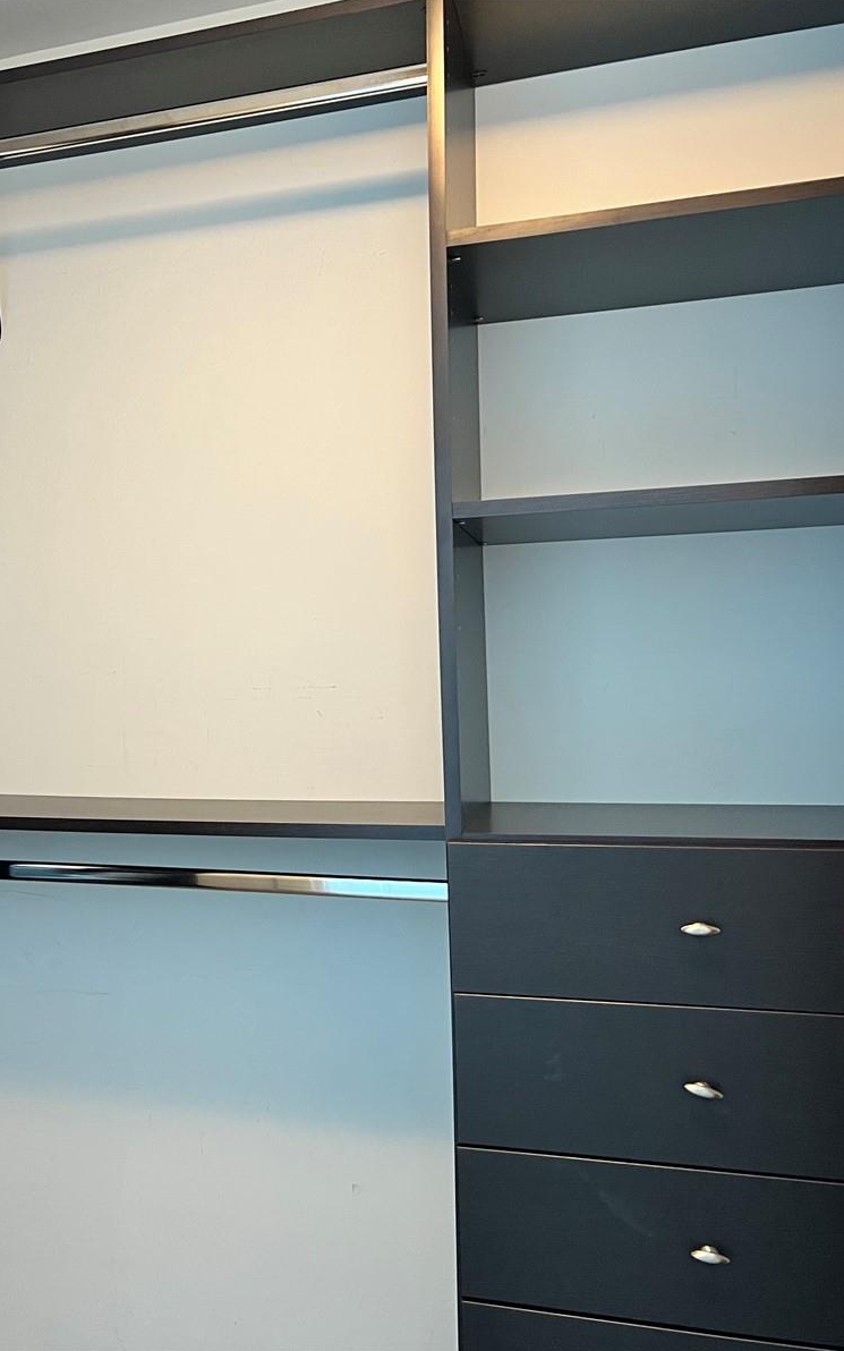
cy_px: 674
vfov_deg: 52.7
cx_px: 71
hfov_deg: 32.6
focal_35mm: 37
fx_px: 1362
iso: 250
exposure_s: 1/60
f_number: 1.5
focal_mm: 5.7
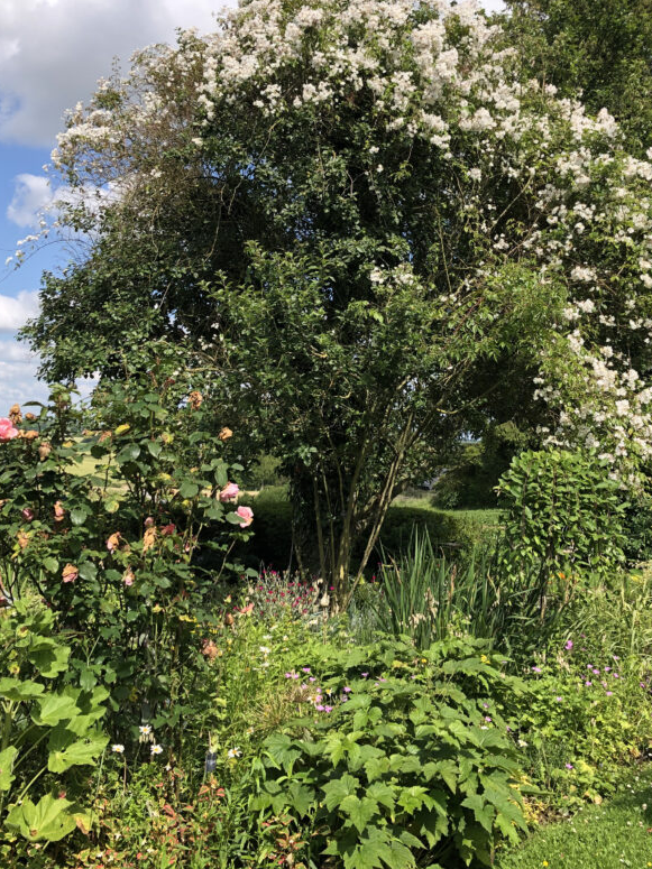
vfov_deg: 49.4
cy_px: 304
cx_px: 373
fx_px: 929
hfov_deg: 38.6
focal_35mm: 37
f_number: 1.8
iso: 20
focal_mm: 3.99
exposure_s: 1/1200
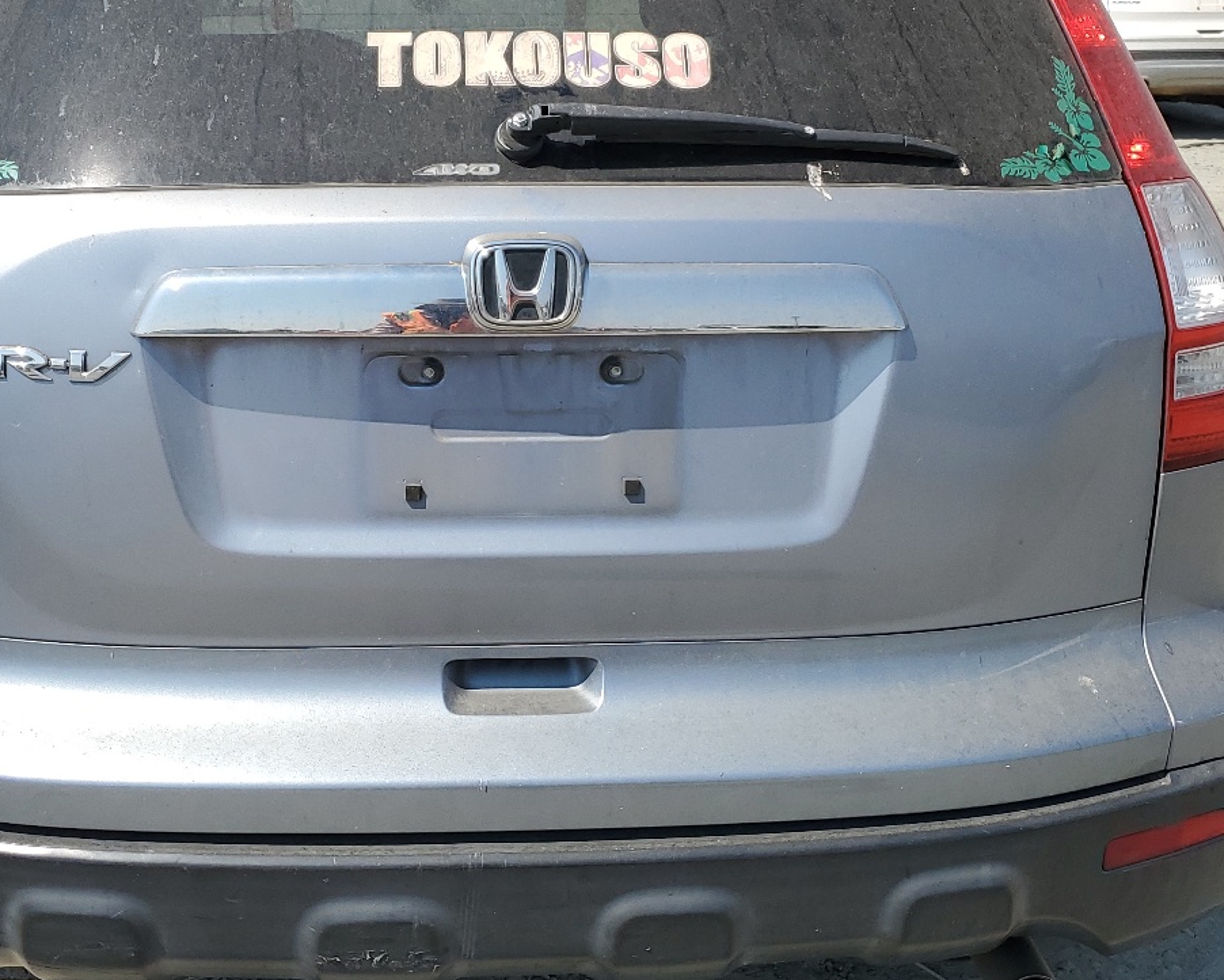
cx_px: 529
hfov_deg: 41.1
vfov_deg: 33.3
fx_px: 1631
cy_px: 396
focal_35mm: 45
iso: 50
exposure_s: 1/3333
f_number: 1.5
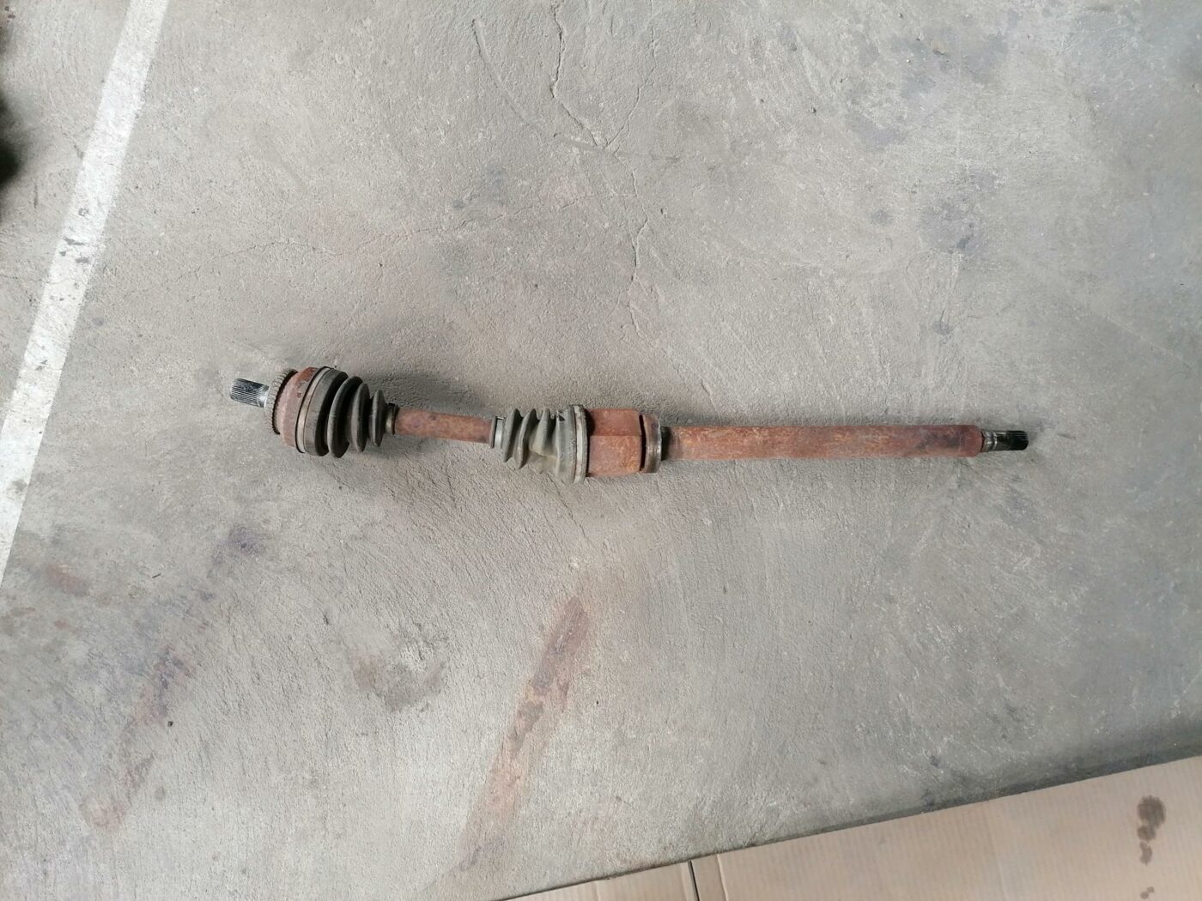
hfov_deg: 65.3
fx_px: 938
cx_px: 601
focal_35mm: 27
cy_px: 450
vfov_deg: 51.4
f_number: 1.8
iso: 100
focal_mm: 4.75
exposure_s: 1/50
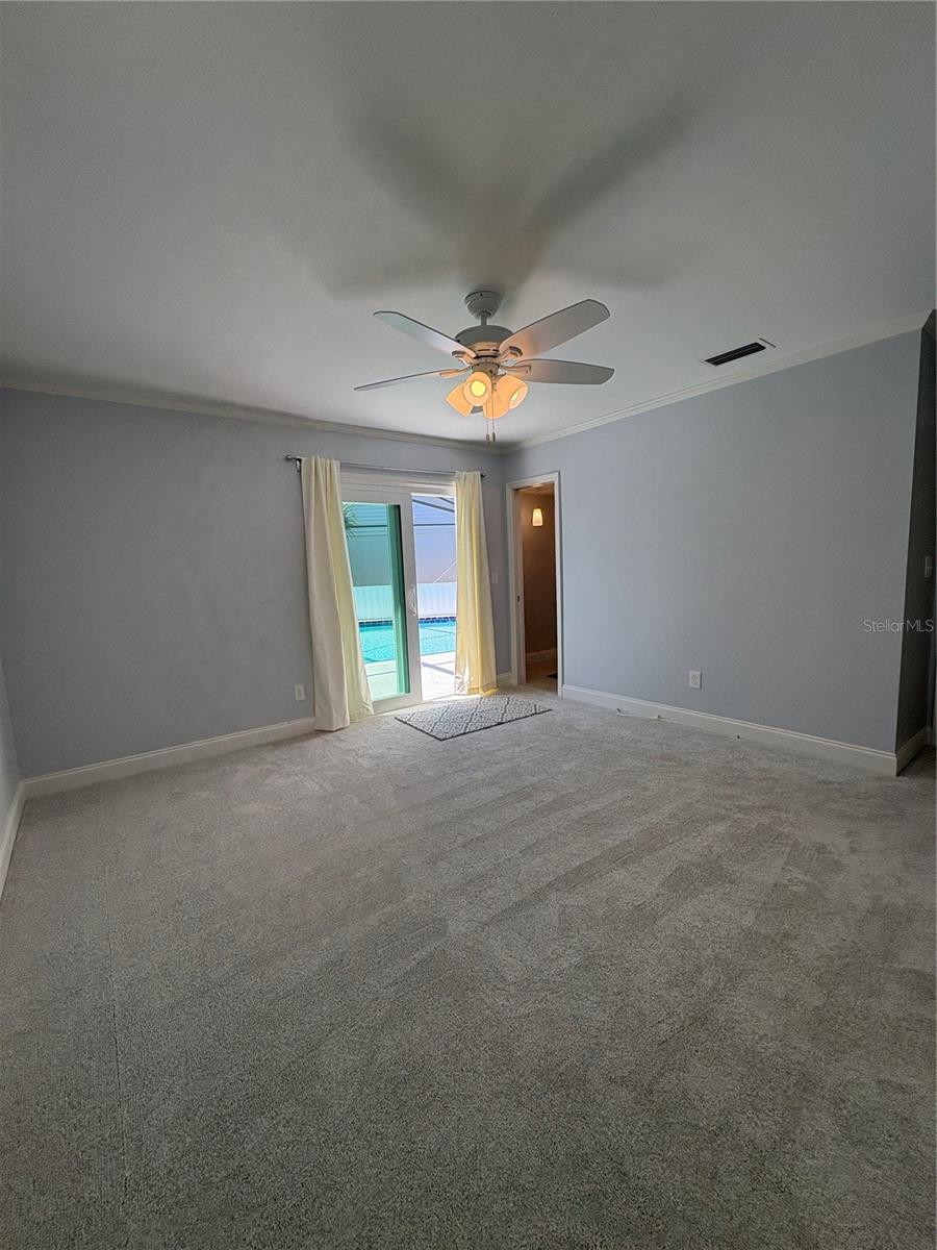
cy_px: 625
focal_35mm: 14
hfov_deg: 85.7
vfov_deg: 102.1
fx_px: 505
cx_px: 468
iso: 64
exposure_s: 1/338
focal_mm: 2.22
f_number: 2.2
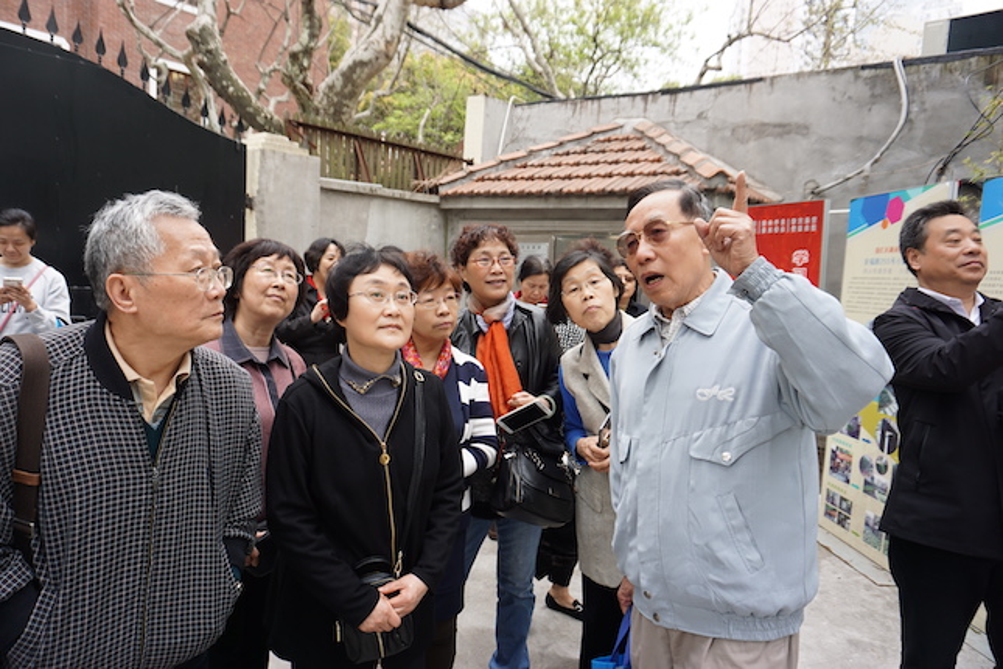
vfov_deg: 53.1
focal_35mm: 24
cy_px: 334
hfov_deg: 73.7
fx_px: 669
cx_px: 502
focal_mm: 16
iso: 160
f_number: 4
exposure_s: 1/250
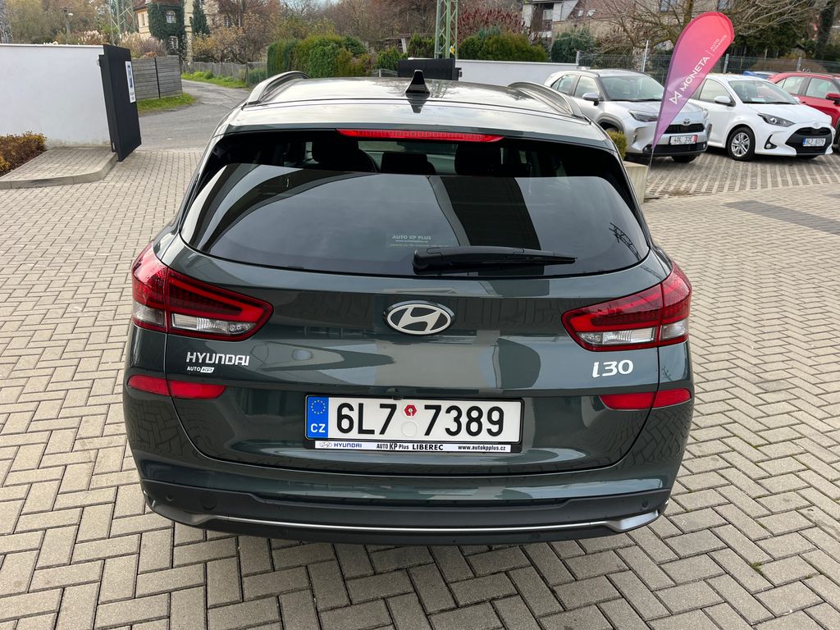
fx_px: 631
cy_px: 315
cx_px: 420
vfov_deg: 53.1
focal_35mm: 26
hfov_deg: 67.3
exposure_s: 1/657
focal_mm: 5.1
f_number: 1.6
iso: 50
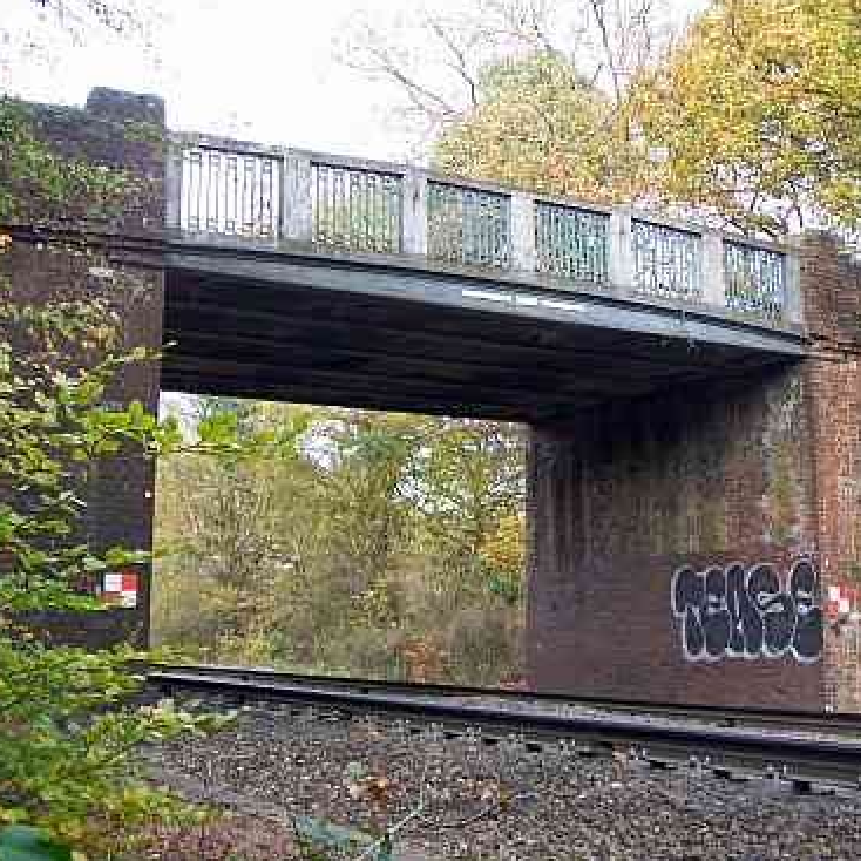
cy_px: 430
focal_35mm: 47
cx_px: 486
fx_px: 1323
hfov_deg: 36.0
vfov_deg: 36.1
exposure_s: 1/60
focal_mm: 6.4
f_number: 3.9
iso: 125
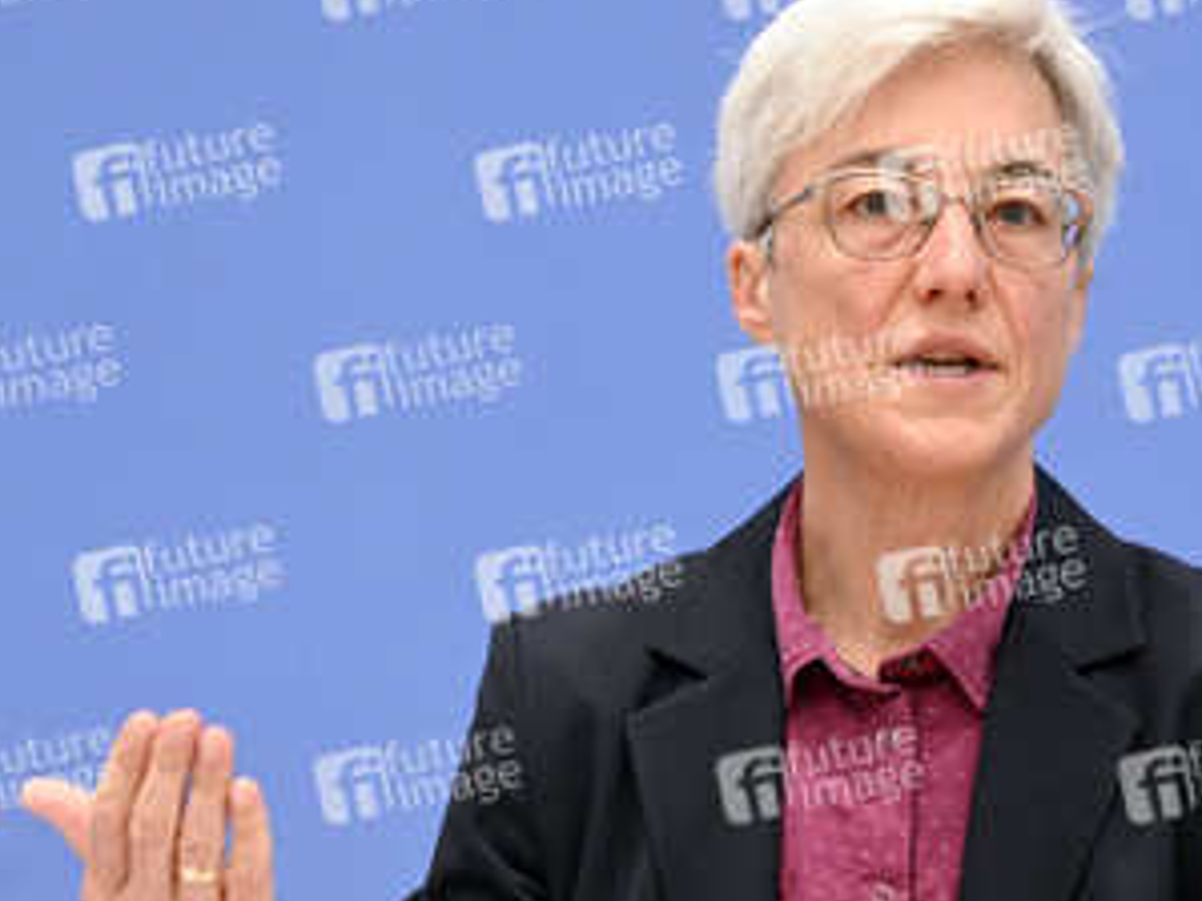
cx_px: 874
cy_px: 475
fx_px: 5831
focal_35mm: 168
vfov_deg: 8.8
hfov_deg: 11.7
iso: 3200
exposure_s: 1/400
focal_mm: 116
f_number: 5
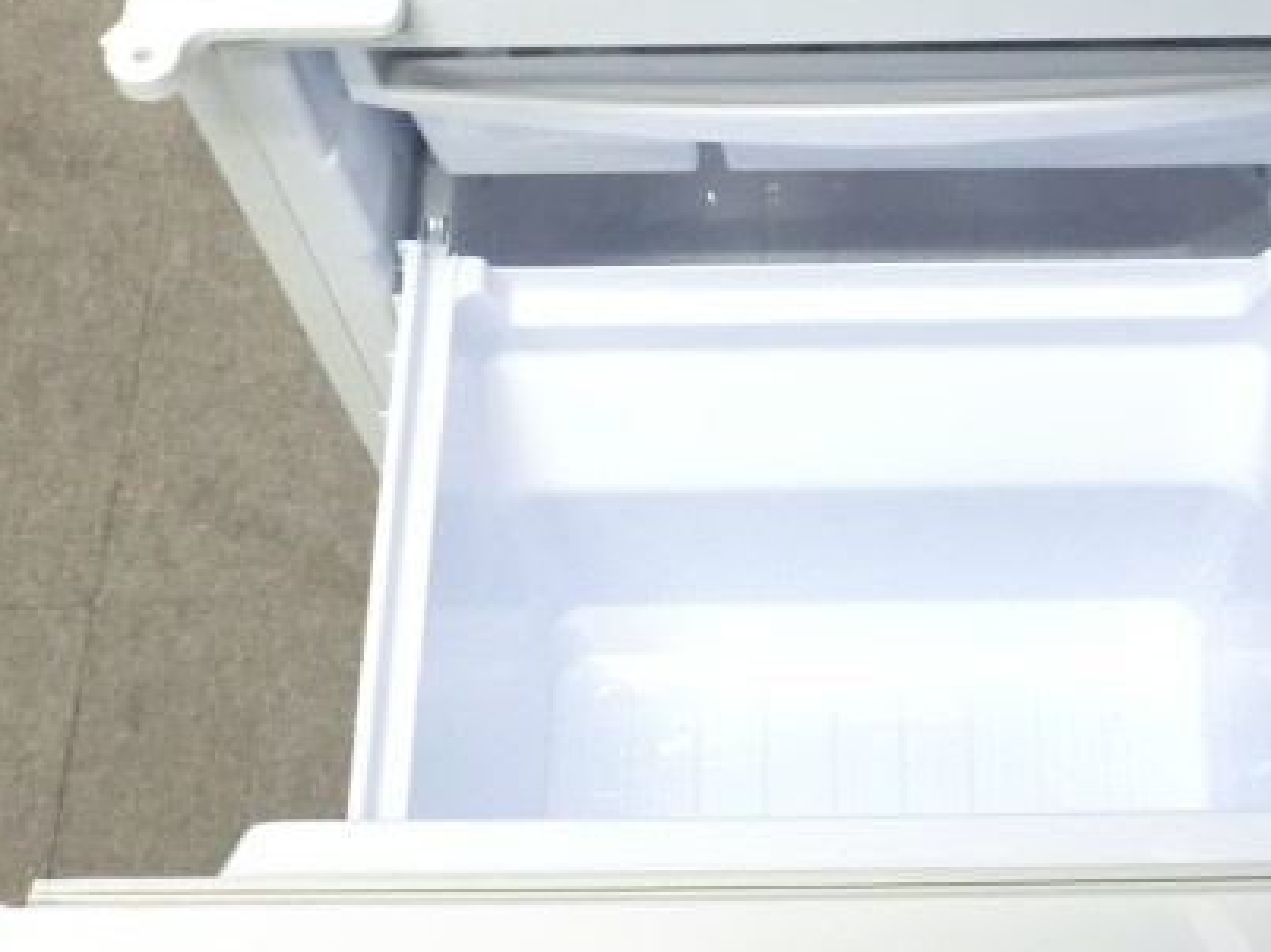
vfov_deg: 28.4
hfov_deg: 37.0
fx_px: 1871
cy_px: 585
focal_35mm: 51
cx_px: 873
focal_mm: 5.8
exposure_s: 1/40
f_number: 3.5
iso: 800
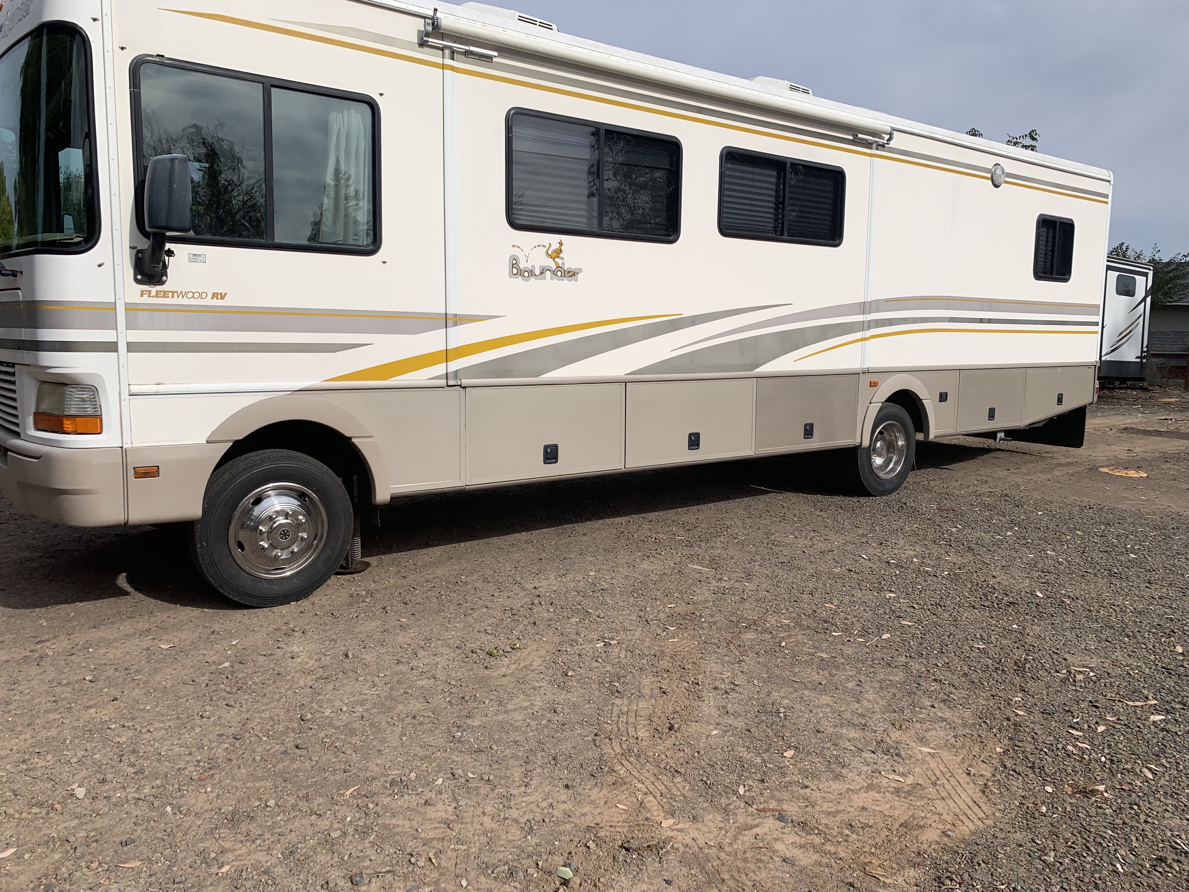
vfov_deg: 53.1
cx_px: 594
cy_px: 446
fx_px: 893
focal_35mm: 26
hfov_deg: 67.3
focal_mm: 4.25
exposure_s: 1/4464
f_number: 1.8
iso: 25
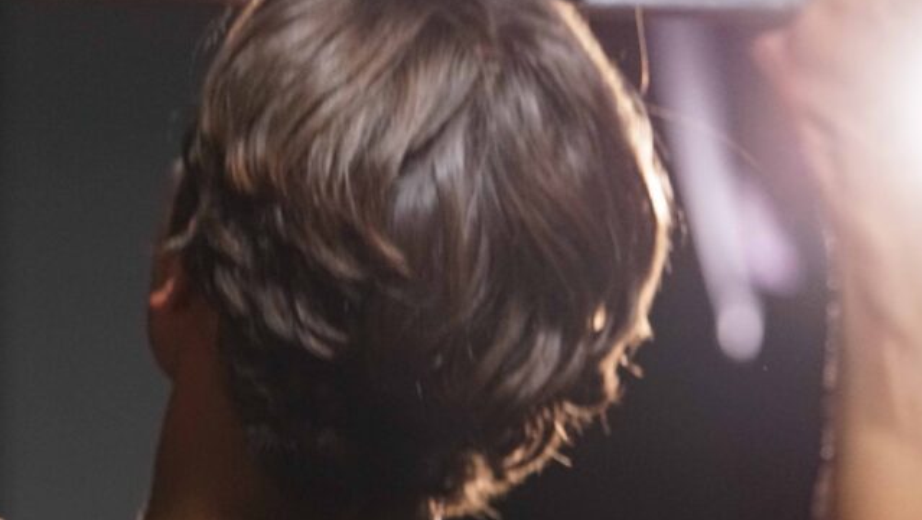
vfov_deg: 4.0
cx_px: 150
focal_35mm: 302
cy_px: 377
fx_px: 7386
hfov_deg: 7.1
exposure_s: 1/160
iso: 4000
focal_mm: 144
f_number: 4
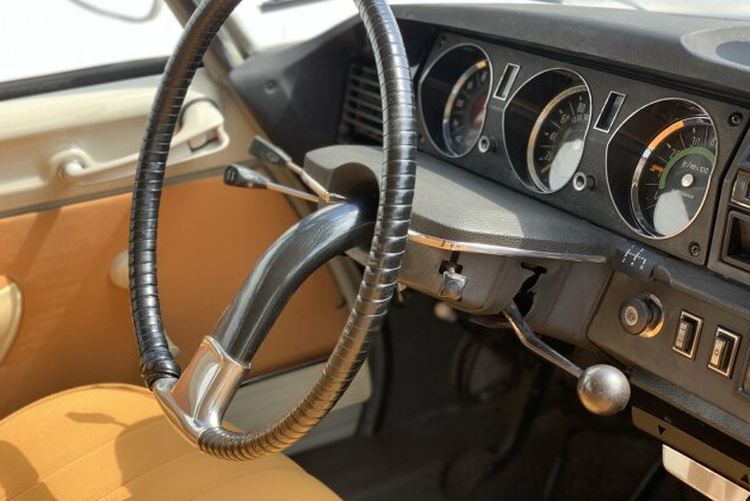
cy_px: 227
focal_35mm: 55
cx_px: 370
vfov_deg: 24.6
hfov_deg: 36.2
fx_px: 1146
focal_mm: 6
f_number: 2.4
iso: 32
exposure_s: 1/122
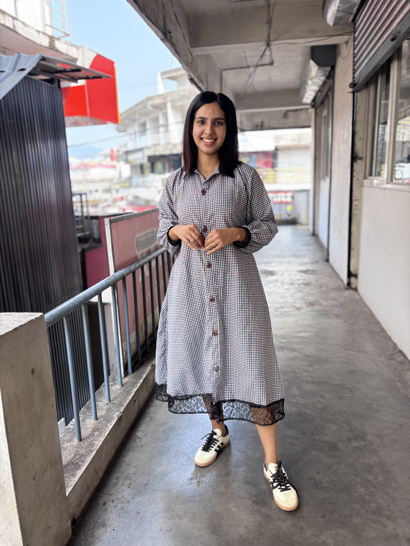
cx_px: 205
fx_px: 411
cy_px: 273
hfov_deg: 53.1
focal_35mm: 26
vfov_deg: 67.3
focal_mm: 5.96
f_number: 1.6
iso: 50
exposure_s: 1/228
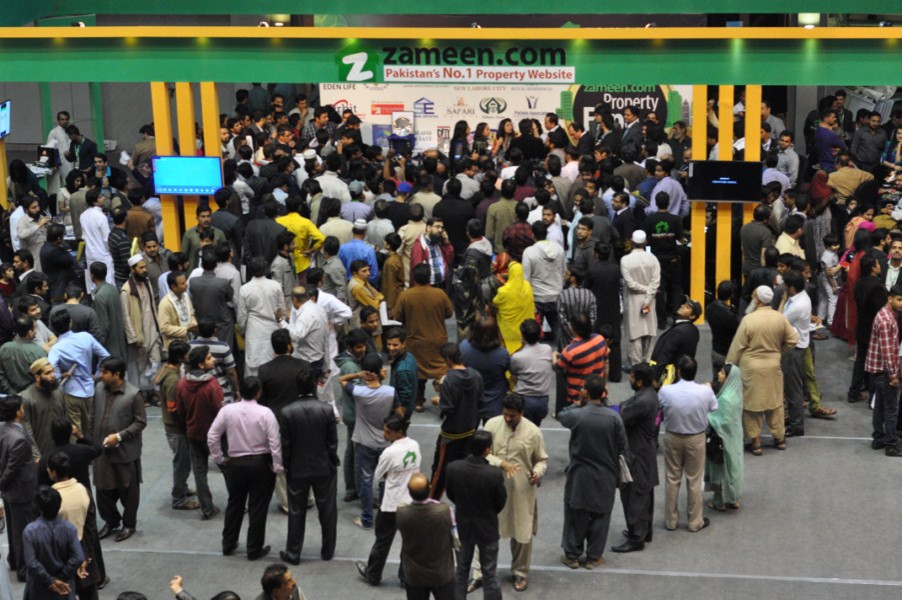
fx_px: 1877
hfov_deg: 27.0
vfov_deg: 18.1
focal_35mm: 75
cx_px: 451
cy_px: 300
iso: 2000
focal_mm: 50
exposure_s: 1/100
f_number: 4
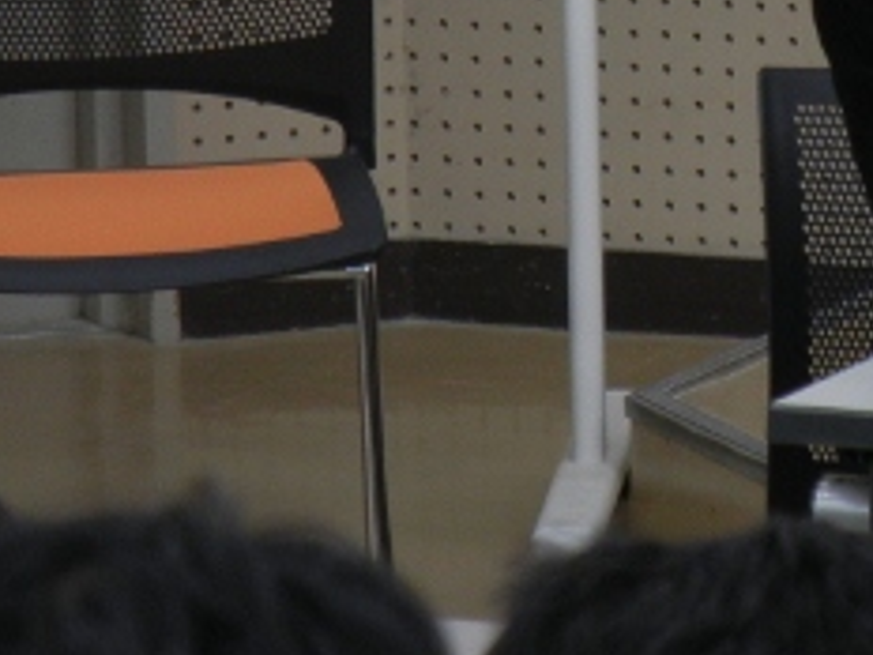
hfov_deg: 2.4
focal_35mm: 829
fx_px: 20907
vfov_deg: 1.8
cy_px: -53
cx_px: 1016
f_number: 5.6
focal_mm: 54
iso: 214
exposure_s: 1/30
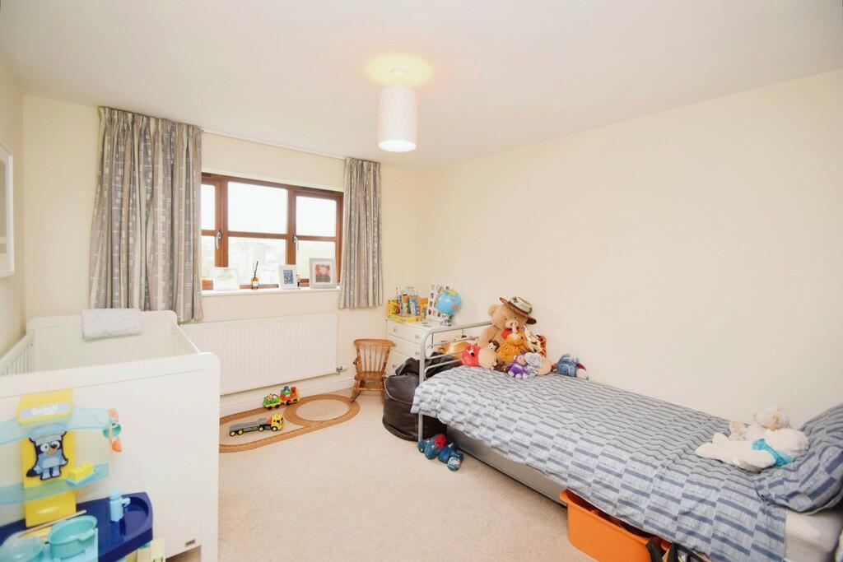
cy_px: 281
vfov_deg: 77.3
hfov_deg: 100.4
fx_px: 351
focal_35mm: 15
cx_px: 422
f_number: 3.5
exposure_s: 1/60
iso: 900
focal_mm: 10
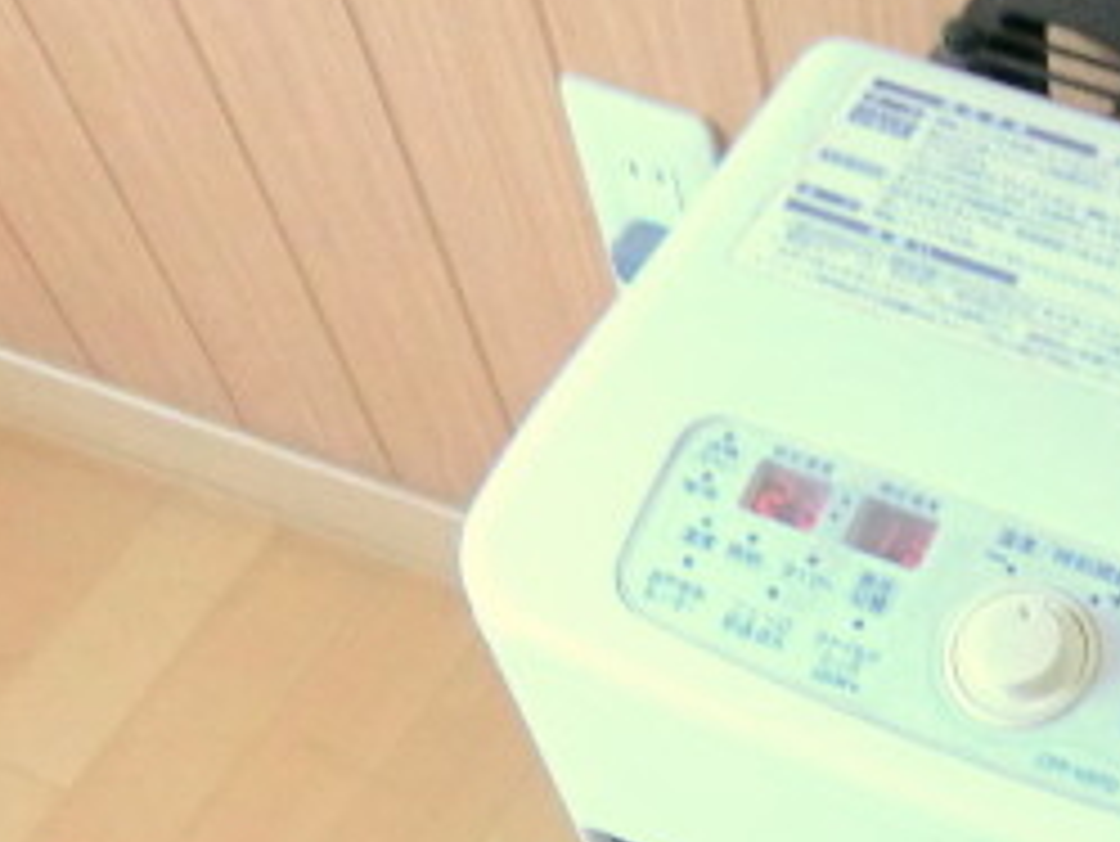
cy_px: 1135
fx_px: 1975
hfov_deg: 28.5
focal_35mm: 61
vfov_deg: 21.4
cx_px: 1259
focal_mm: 4.06
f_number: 6.9
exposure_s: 1/30
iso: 800
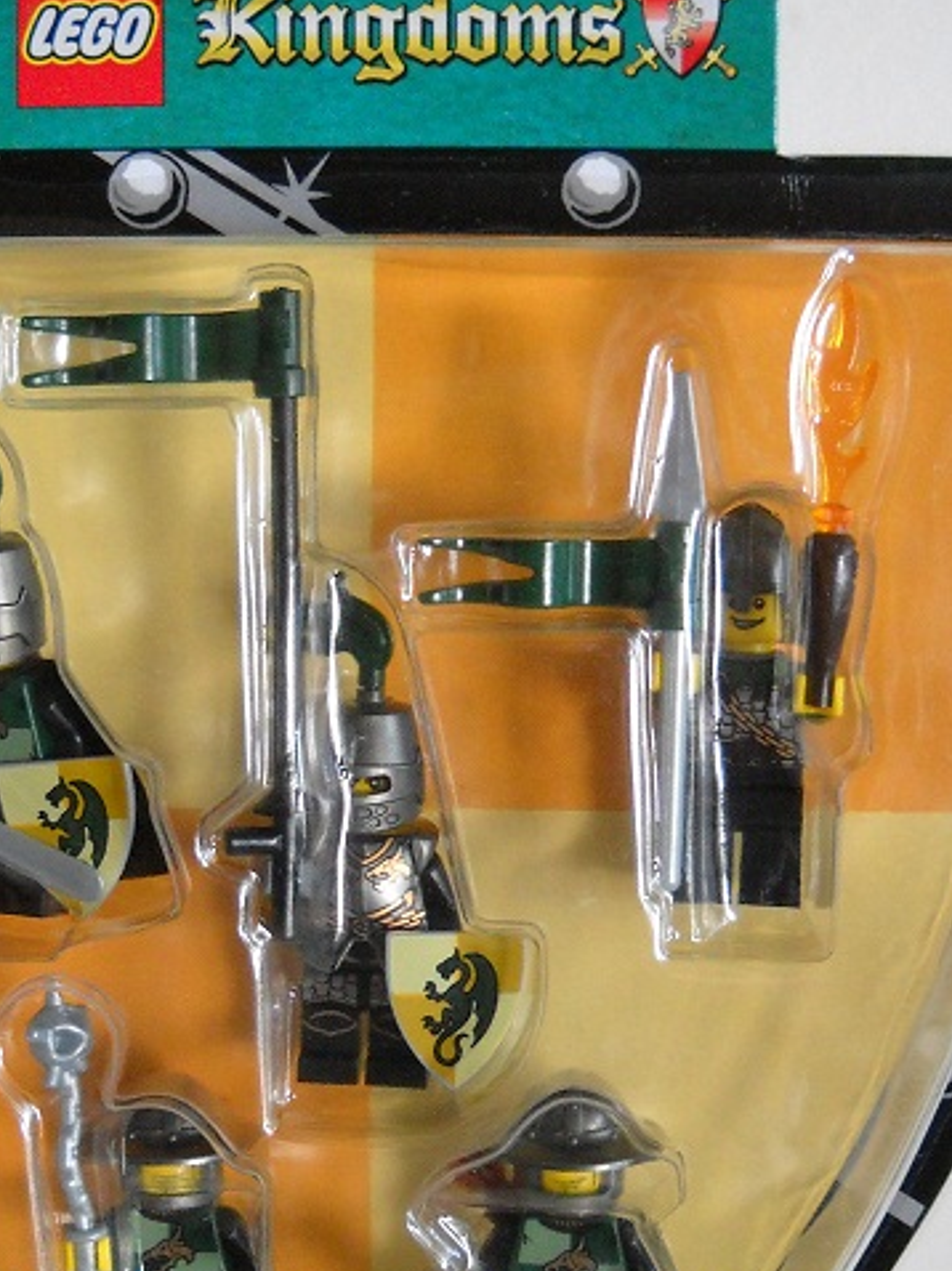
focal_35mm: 70
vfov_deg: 27.8
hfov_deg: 21.0
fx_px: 2569
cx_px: 386
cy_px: 734
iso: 400
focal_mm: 6.72
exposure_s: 1/42
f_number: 3.1
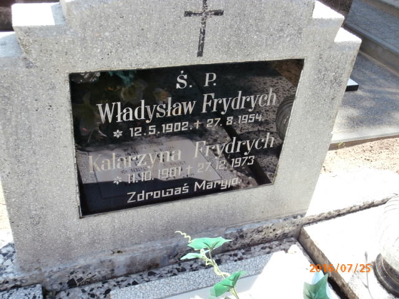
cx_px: 200
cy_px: 150
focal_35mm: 38
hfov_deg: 49.0
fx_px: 438
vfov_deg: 37.7
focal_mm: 6.67
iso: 100
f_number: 3.9
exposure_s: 1/200
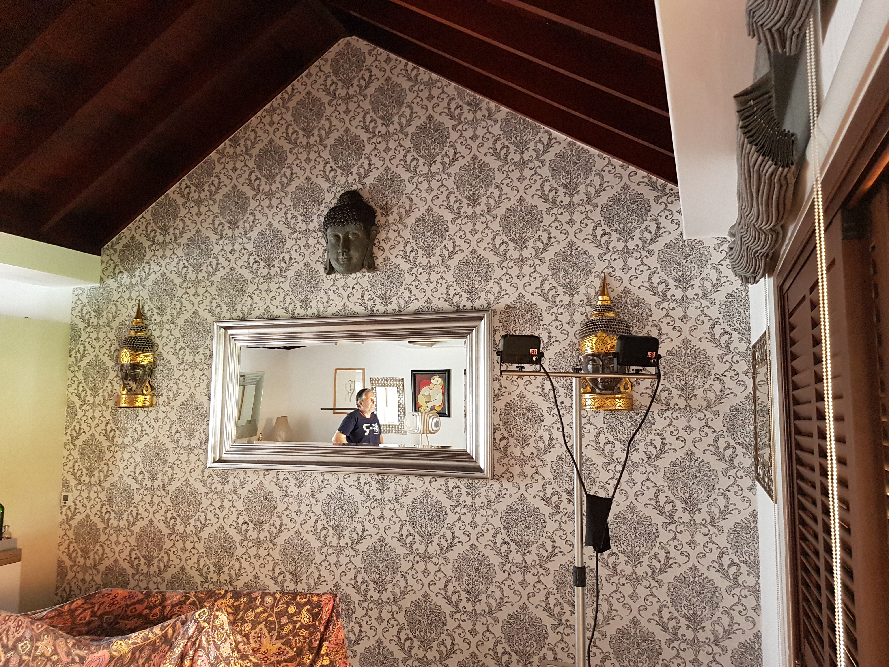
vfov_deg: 53.1
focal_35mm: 26
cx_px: 444
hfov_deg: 67.3
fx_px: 668
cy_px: 334
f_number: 1.7
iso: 200
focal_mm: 4.2
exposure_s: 1/25
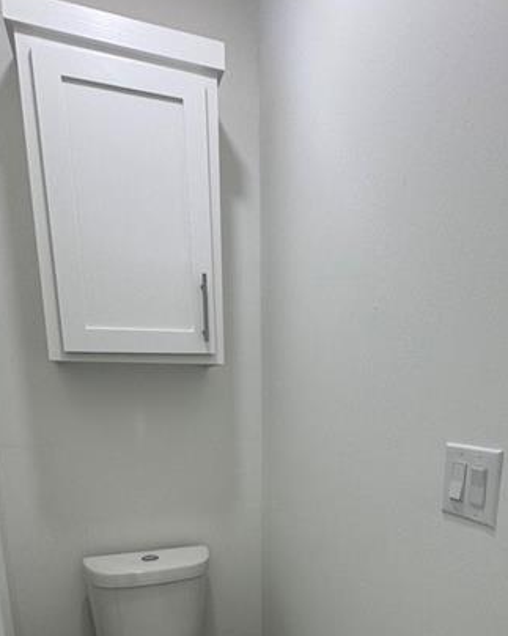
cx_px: 285
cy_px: 513
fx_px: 489
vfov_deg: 60.5
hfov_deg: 54.8
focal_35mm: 26
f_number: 2.2
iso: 100
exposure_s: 1/120
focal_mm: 2.22
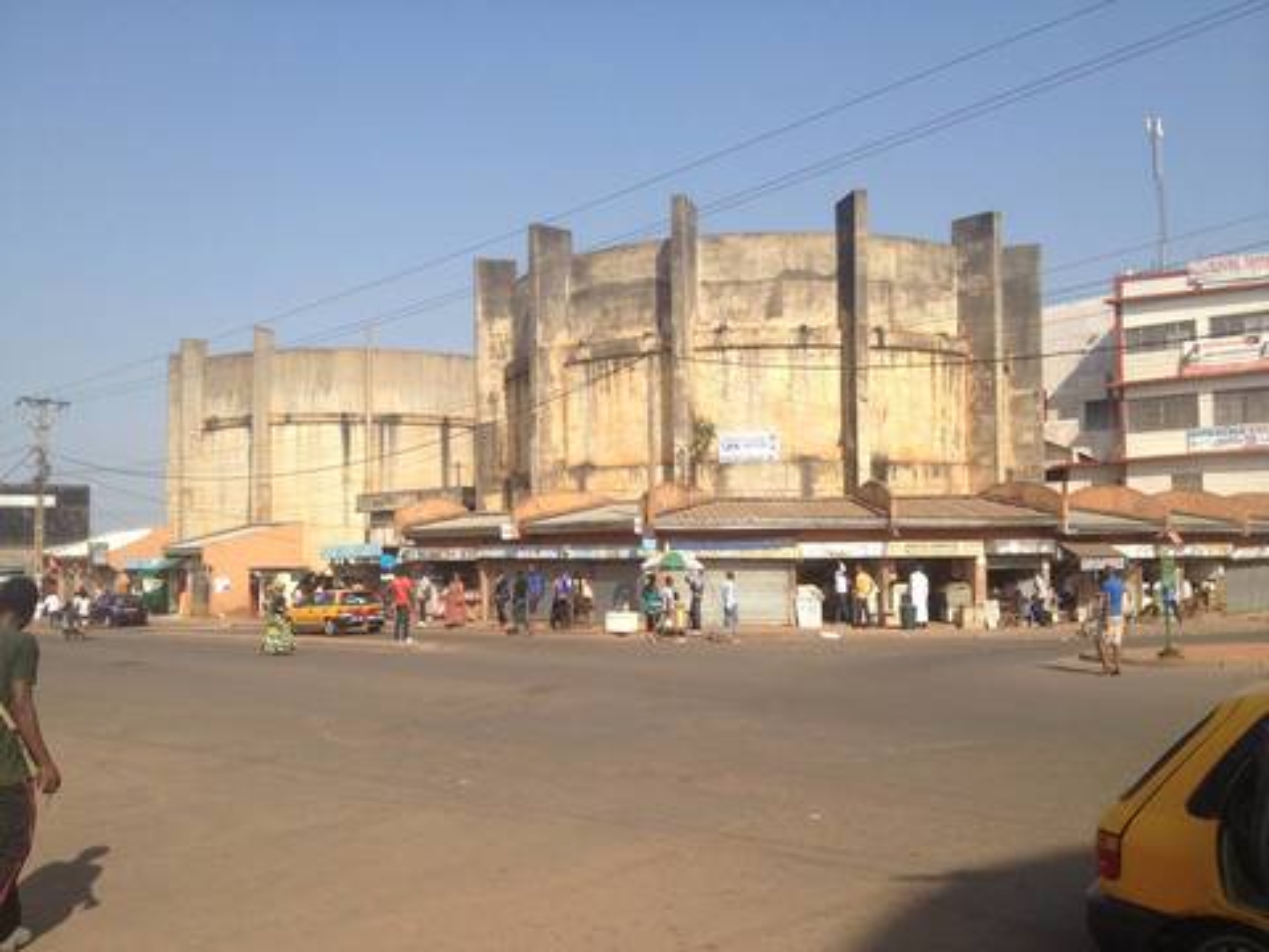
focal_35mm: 35
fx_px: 1283
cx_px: 634
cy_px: 476
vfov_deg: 40.7
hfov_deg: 52.6
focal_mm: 4.28
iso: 50
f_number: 2.4
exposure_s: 1/1493
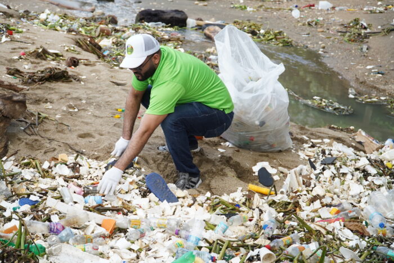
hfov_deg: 28.1
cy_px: 132
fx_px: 788
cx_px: 197
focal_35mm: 72
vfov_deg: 18.9
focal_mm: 48
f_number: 4
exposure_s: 1/400
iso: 250
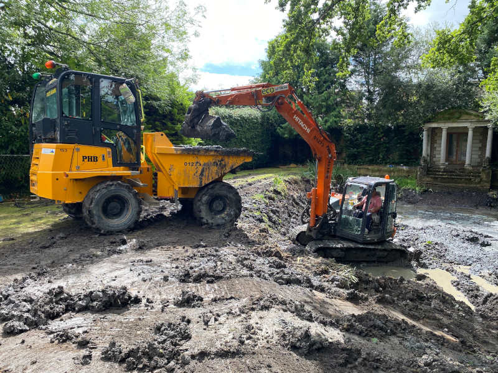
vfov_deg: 53.1
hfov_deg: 67.3
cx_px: 249
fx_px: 374
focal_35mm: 26
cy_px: 186
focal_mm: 4.25
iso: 32
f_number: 1.8
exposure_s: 1/606
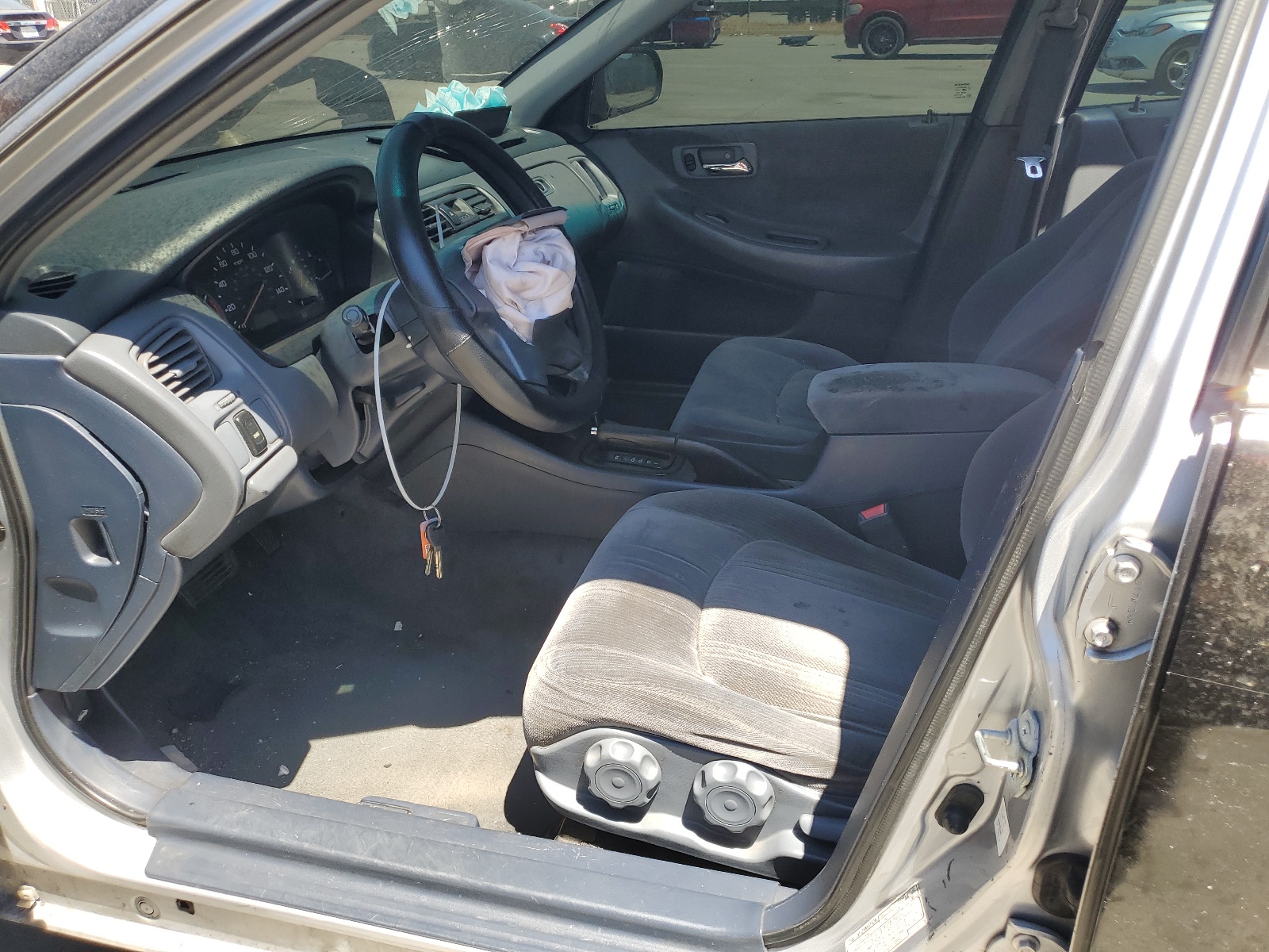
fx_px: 953
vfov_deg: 53.1
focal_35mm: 26
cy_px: 476
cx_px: 634
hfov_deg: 67.3
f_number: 1.5
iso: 50
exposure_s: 1/667
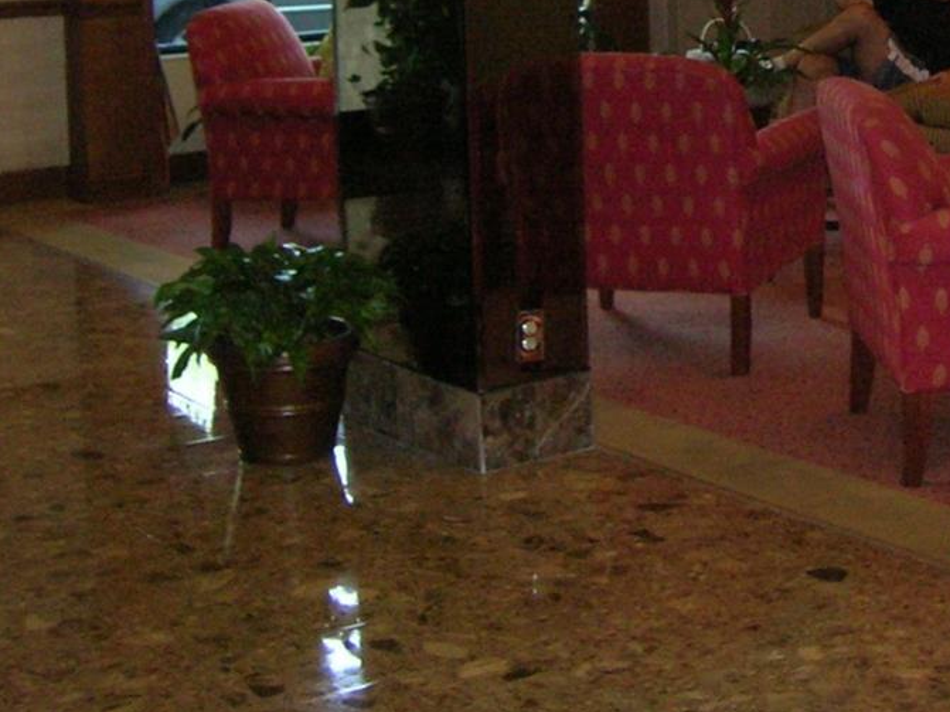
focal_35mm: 81
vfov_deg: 17.5
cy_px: -89
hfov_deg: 23.4
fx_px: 2223
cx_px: 872
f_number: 2.9
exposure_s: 1/60.1
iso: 200
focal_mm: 5.7
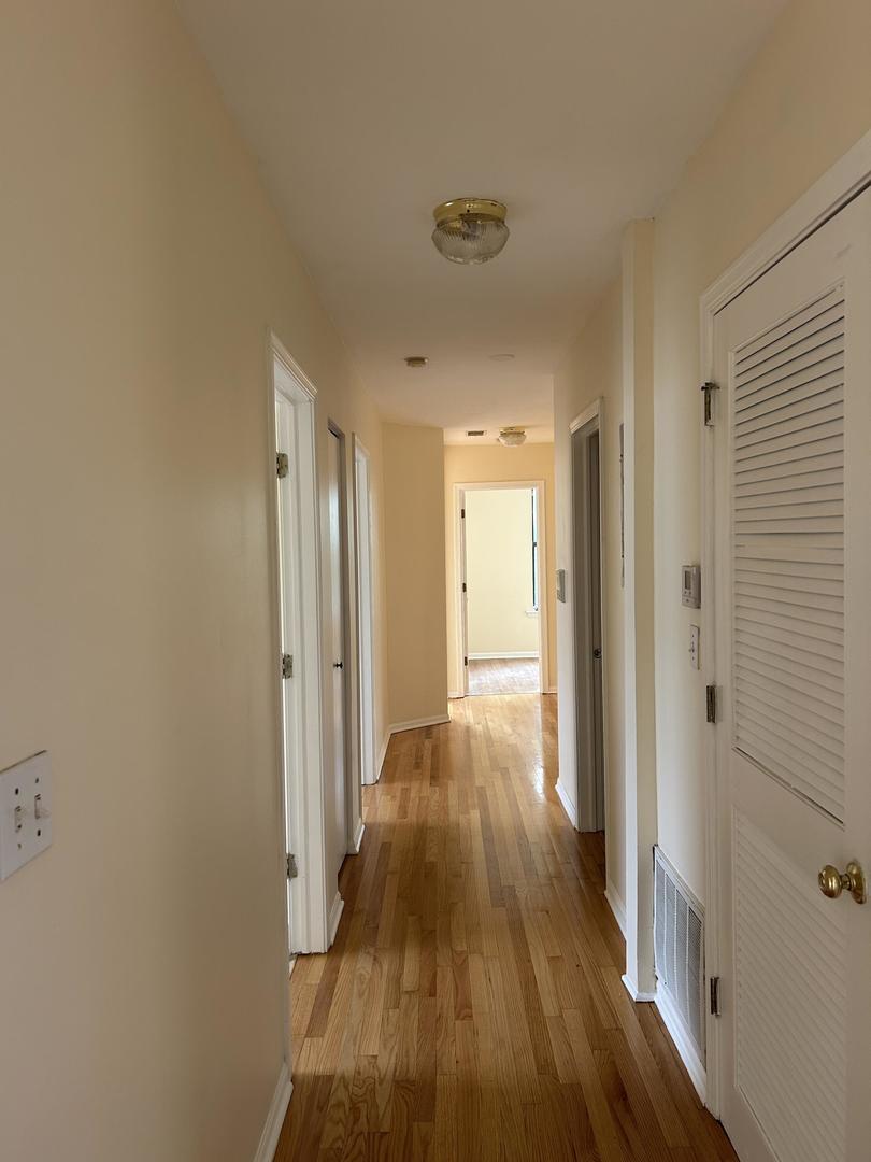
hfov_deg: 53.1
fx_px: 872
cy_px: 581
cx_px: 436
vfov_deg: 67.3
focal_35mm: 26
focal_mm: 5.7
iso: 100
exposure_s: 1/121
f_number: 1.5
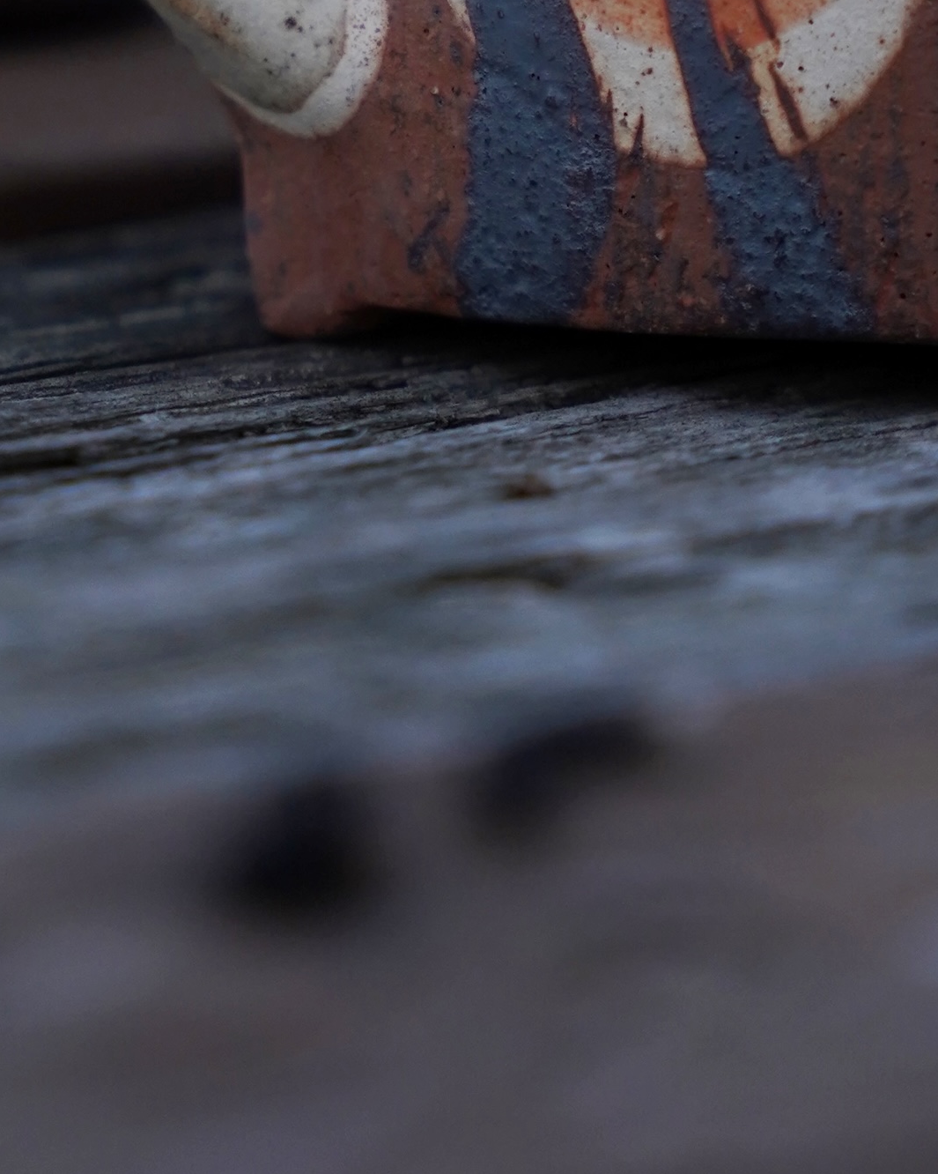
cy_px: -401
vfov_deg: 8.6
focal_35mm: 222
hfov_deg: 7.0
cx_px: 334
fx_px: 7706
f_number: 2.8
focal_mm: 70
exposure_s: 1/400
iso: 800
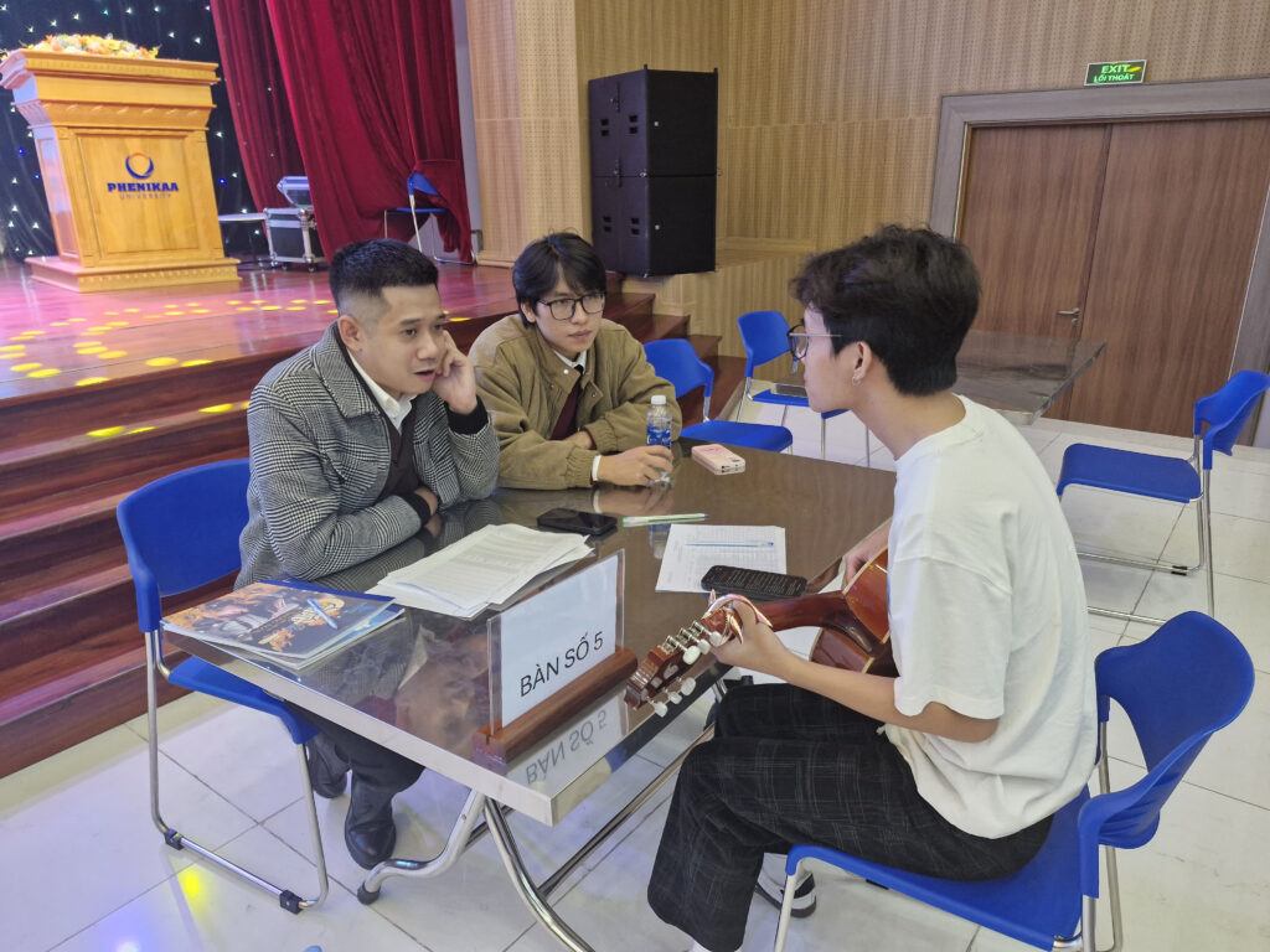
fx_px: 844
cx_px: 635
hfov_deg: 73.9
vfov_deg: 58.9
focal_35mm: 23
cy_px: 476
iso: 400
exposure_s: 1/100
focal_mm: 5.54
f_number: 1.8
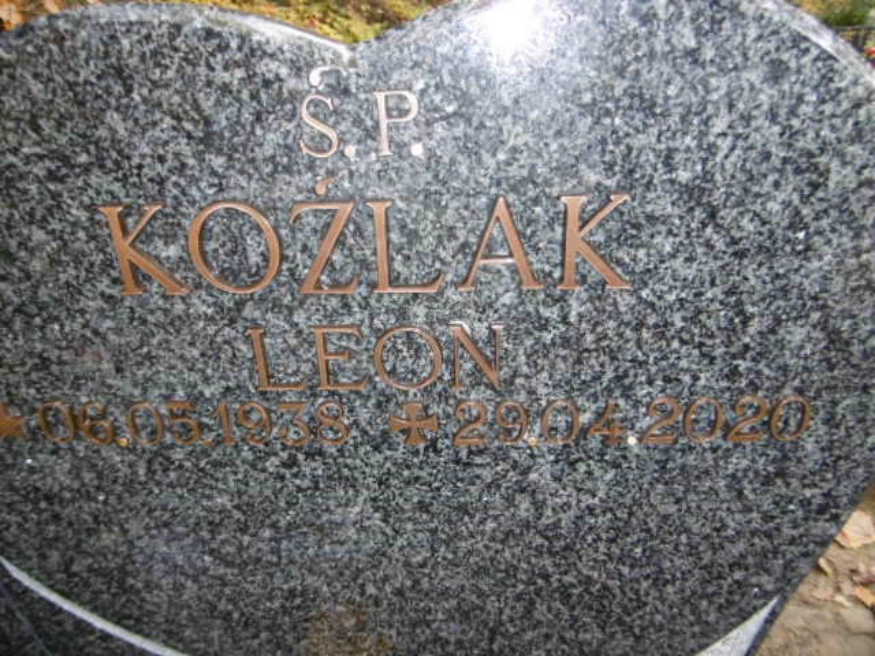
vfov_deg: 56.8
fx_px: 607
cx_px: 438
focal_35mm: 24
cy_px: 328
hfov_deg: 71.6
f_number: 3.1
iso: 200
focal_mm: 4.3
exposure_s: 1/60
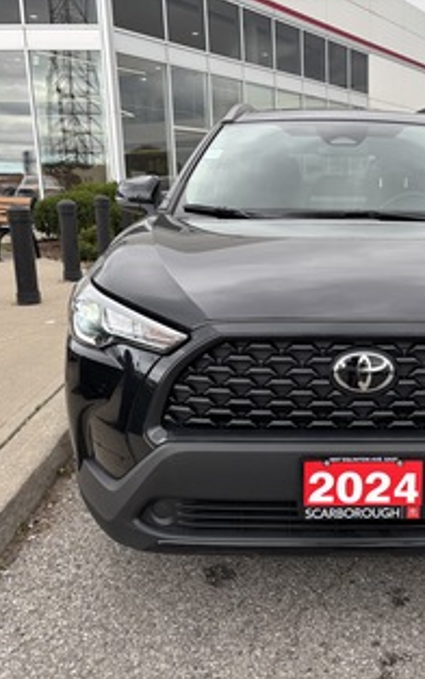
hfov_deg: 33.5
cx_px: 338
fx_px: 685
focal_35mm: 37
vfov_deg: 52.7
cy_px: 340
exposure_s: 1/374
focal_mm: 5.96
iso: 50
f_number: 1.6
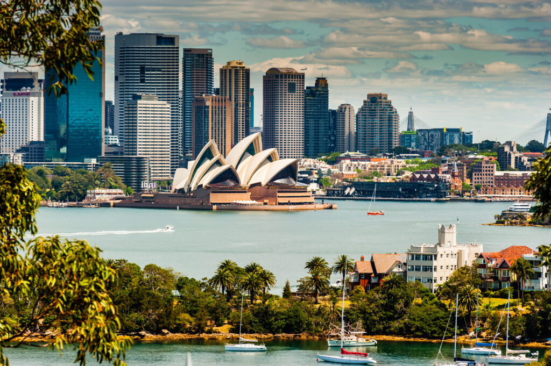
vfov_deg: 6.9
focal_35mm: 200
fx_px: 3059
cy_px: 183
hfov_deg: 10.3
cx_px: 276
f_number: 11
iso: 200
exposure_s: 1/400
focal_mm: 200
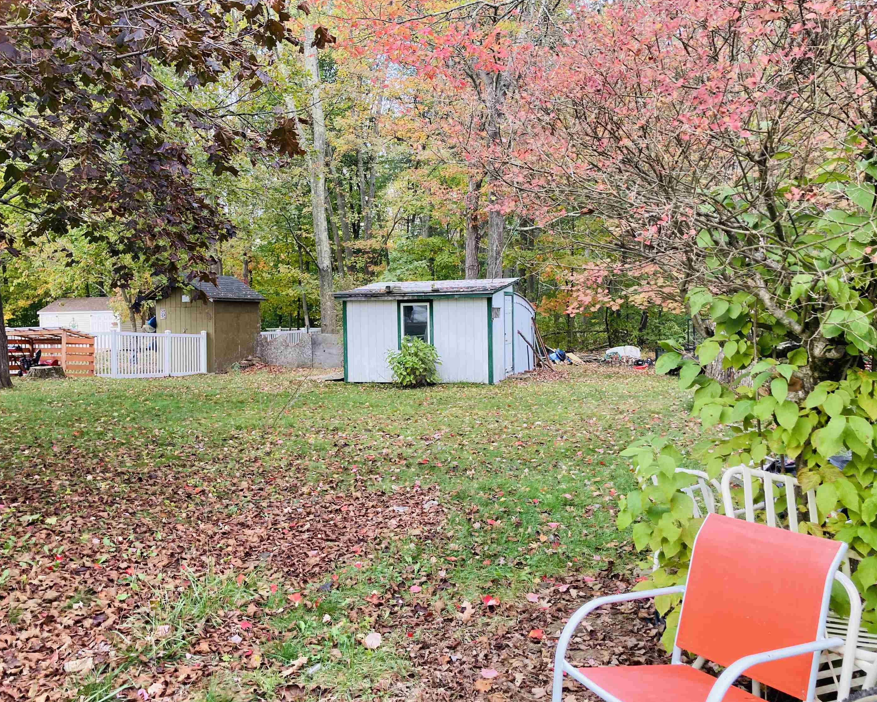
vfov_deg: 48.5
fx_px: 779
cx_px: 417
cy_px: 347
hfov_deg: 58.7
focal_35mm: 30
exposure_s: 1/121
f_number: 1.8
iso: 50
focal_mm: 3.99
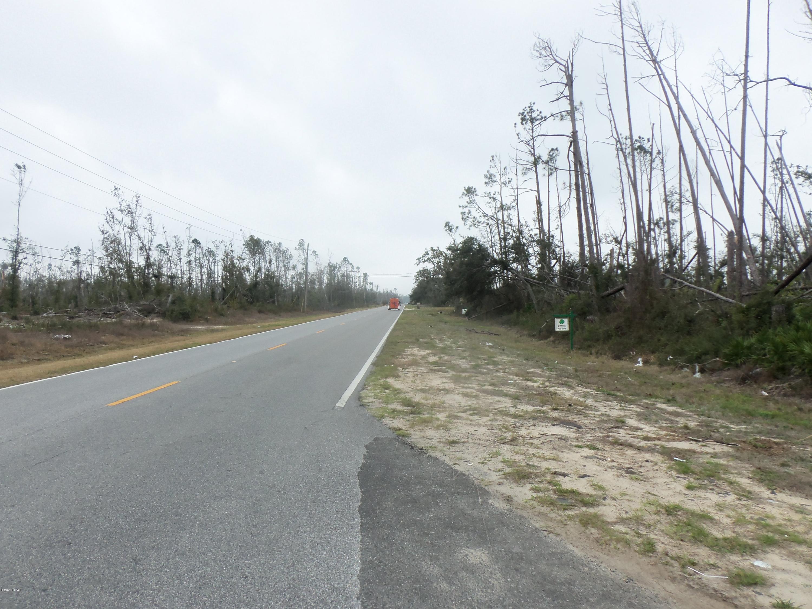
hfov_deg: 63.4
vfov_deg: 49.7
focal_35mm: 28
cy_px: 304
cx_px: 406
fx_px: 657
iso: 64
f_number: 3.3
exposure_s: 1/400
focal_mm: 5.1
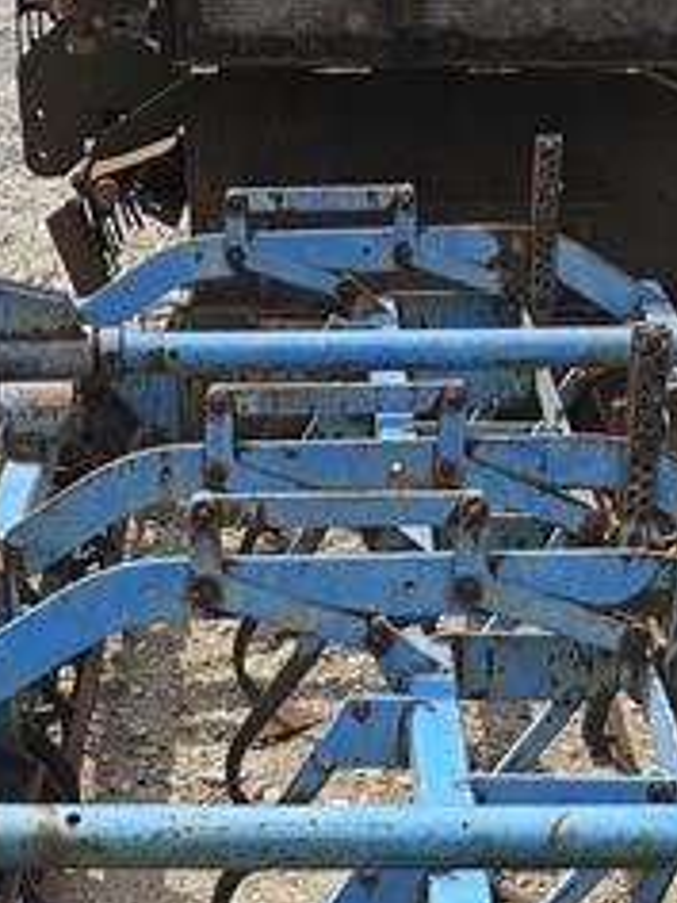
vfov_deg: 22.1
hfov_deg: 19.6
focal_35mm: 75
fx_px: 1956
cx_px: 321
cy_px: 1309
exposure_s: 1/1614
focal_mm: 5.4
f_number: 1.8
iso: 25
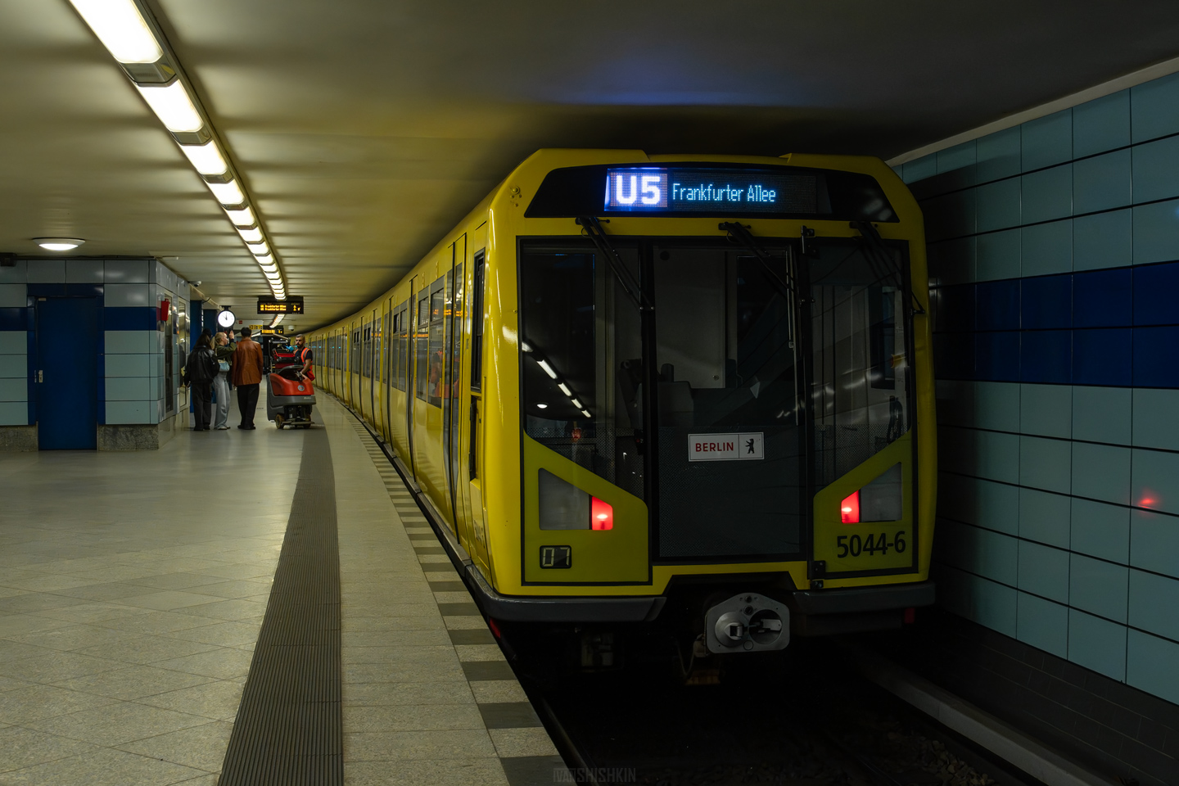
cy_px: 393
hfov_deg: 46.4
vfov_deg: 31.9
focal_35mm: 42
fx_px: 1375
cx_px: 590
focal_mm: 28
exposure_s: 1/50
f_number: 9
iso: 2500
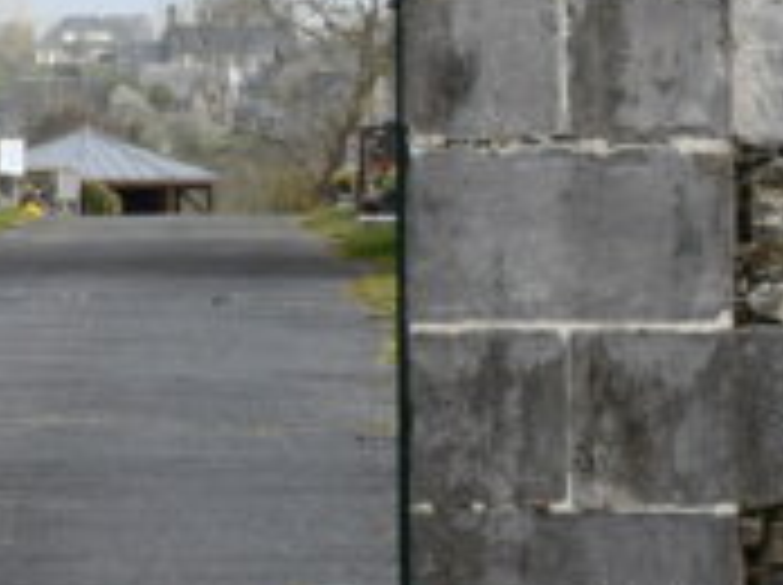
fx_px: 8403
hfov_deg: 5.3
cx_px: -256
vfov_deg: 4.0
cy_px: 124
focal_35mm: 372
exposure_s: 1/2000
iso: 500
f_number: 5
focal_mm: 56
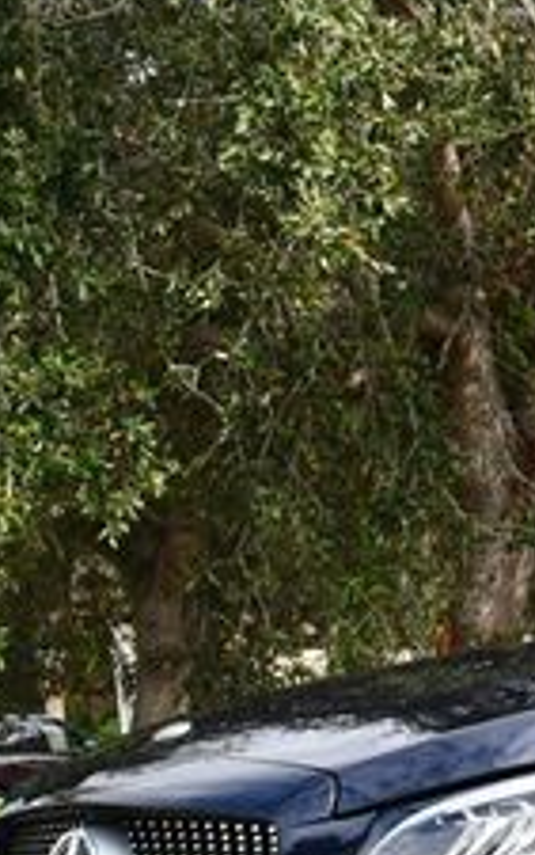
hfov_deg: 8.8
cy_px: 635
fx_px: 3237
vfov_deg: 15.0
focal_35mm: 139
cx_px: 1131
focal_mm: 24
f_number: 8
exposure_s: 1/250
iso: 200
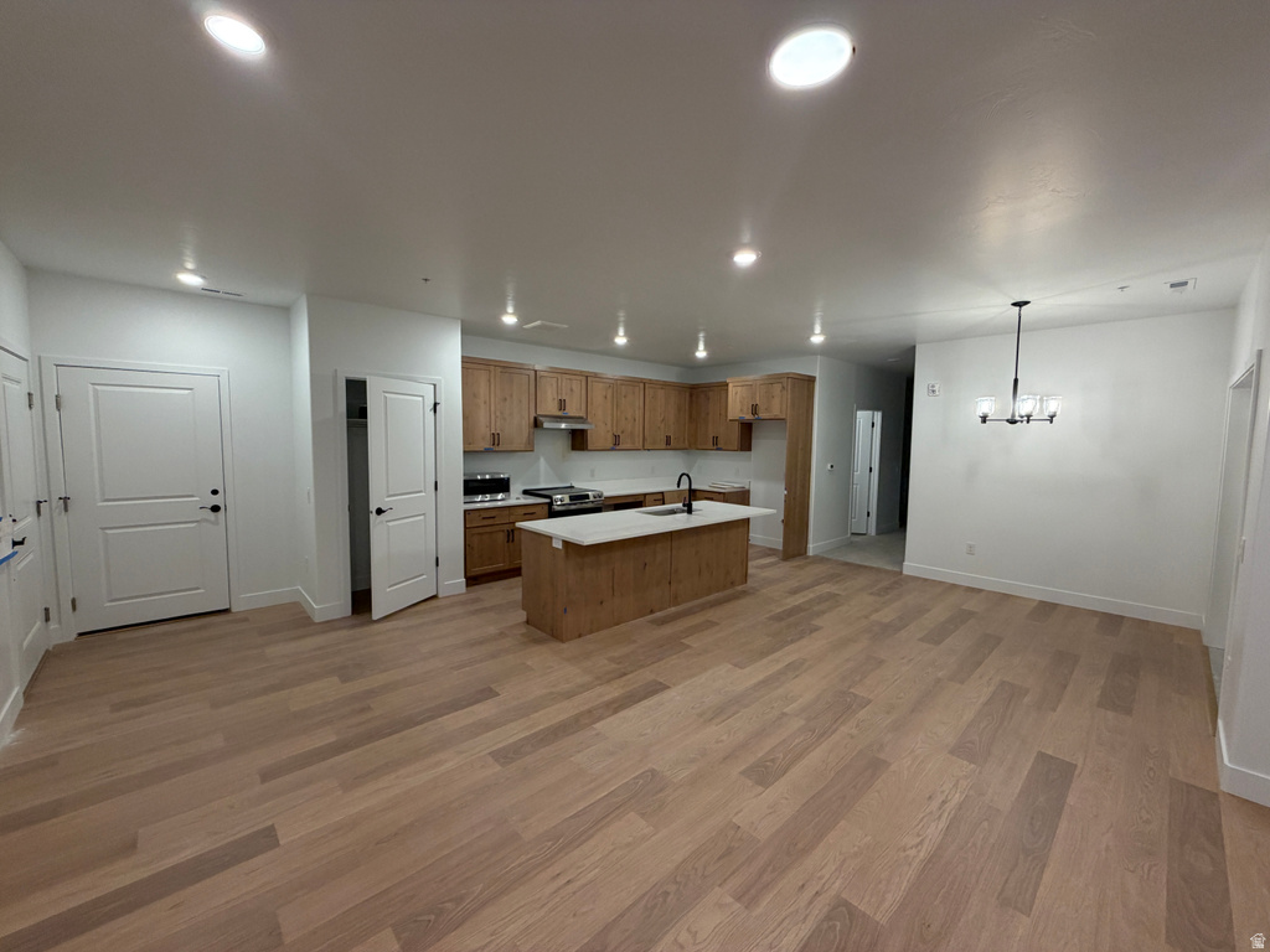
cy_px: 476
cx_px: 635
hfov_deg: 102.1
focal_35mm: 14
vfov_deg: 85.7
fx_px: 514
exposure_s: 1/120
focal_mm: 2.22
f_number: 2.2
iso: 200
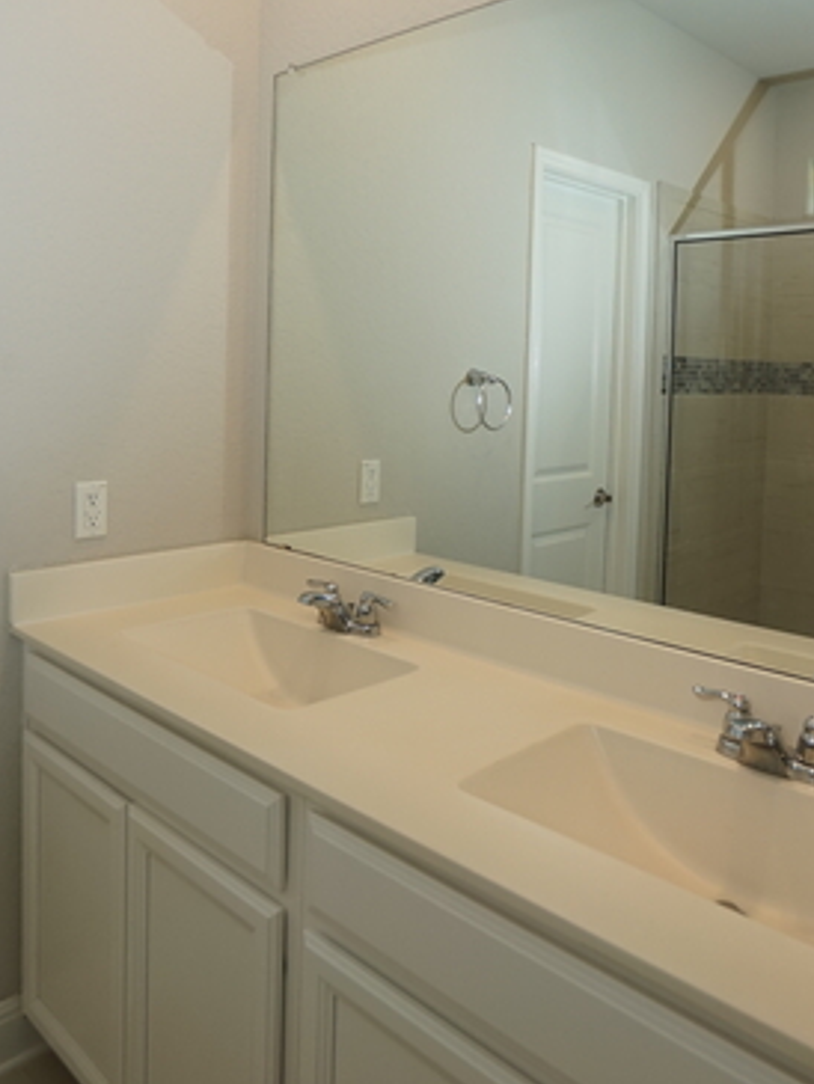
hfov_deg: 51.4
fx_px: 846
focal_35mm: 27
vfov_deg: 64.0
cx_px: 414
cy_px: 383
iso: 250
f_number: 4
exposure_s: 1/160
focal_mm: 11
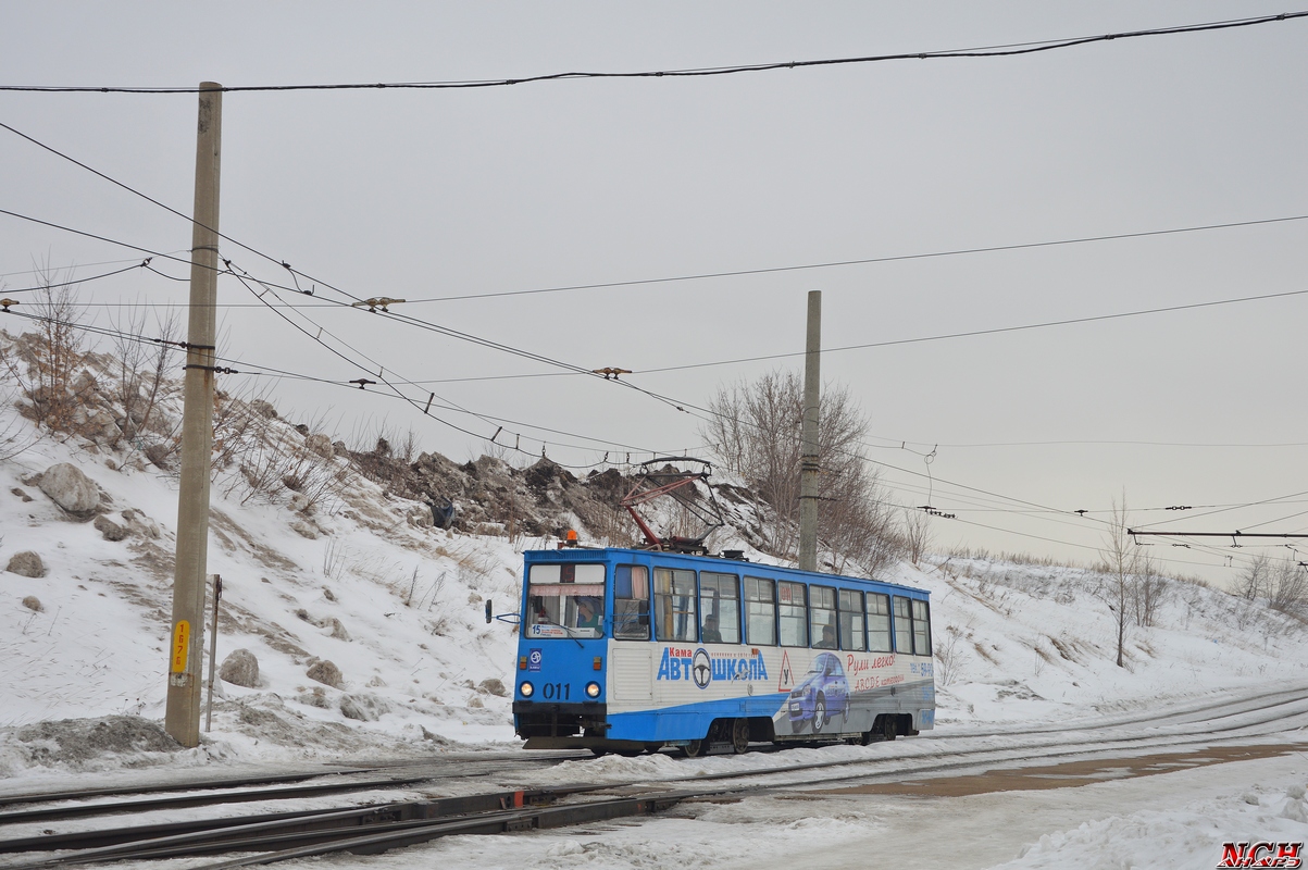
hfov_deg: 33.4
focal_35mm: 60
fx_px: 2178
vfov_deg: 22.6
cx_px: 654
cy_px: 435
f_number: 6.3
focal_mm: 40
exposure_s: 1/160
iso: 100
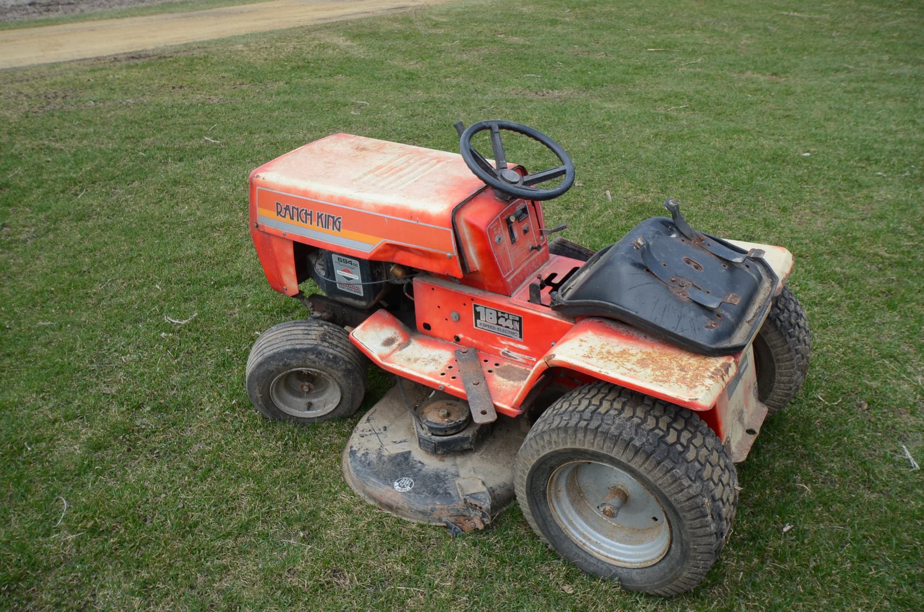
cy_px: 306
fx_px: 768
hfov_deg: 62.0
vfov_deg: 43.4
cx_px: 462
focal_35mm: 30
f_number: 9
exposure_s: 1/320
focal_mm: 20
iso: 250
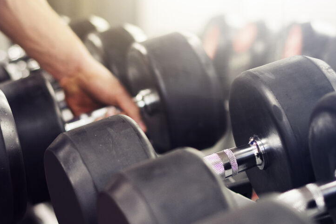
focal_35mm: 133
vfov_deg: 10.3
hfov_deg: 15.4
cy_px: 155
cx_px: 144
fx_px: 1242
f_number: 2
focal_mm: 50
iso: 200
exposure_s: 1/125
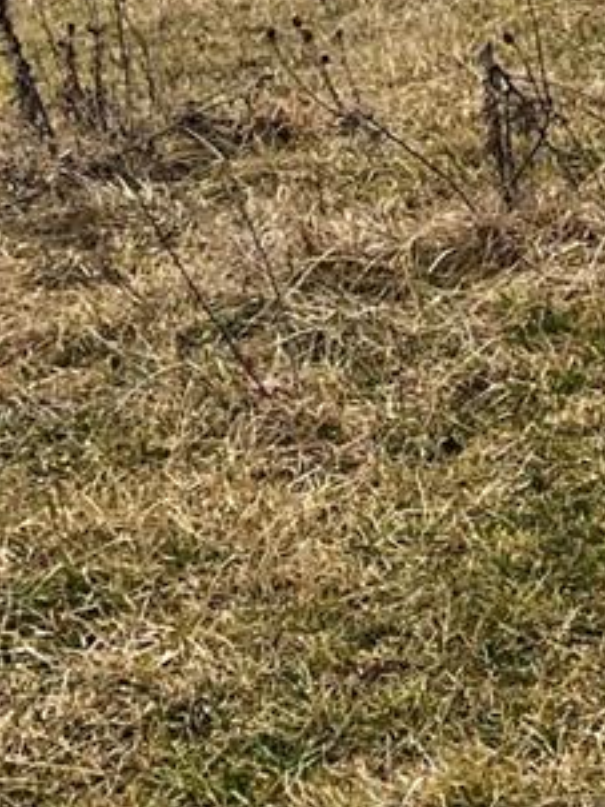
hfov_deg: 10.7
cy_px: 0
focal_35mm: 132
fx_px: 3078
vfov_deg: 14.7
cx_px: 978
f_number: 1.6
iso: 50
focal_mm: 5.1
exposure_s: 1/891
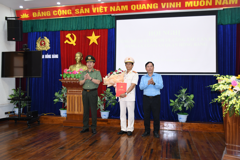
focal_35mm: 34
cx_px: 120
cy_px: 80
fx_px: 230
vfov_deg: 38.4
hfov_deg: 55.1
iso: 1000
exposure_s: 1/200
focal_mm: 23
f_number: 3.8
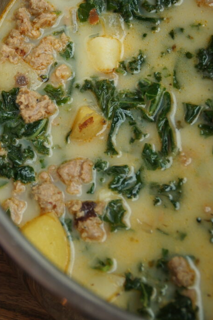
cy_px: 94
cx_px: 61
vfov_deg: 13.7
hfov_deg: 9.1
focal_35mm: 150
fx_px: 1332
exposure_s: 1/10
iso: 100
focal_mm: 60
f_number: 5
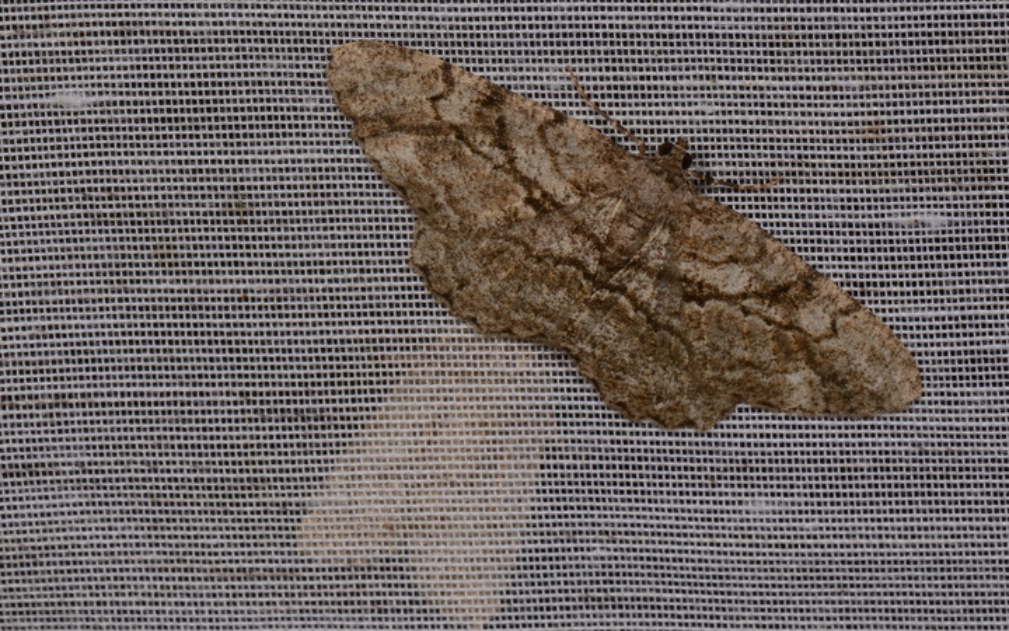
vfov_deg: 9.2
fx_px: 3920
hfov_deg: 14.7
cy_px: 285
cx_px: 521
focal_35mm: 143
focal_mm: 85
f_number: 22
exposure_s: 1/60
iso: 100
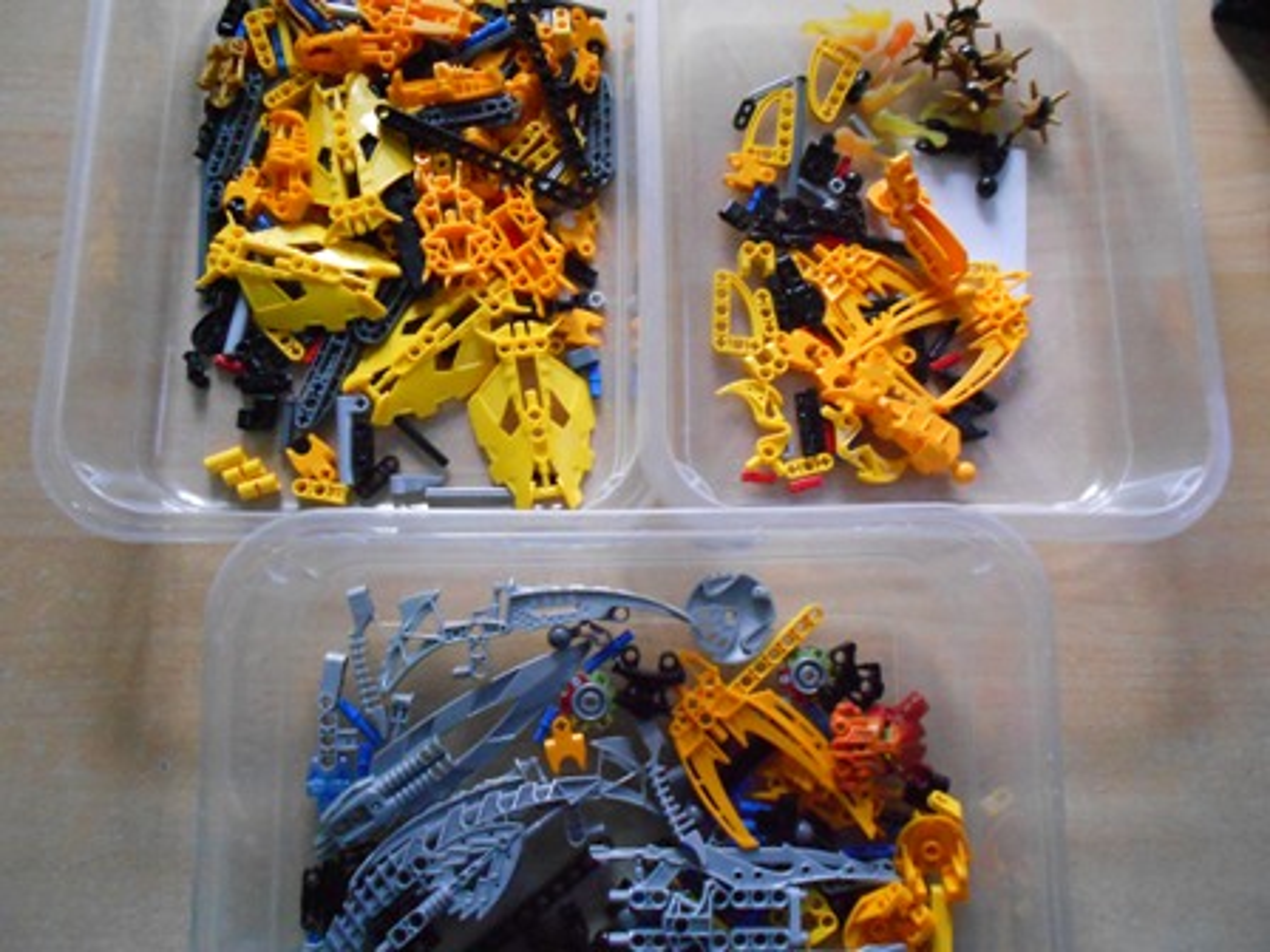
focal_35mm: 26
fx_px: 954
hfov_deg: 67.3
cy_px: 476
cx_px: 635
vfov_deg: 53.1
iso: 800
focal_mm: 4.6
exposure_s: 1/10
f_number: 3.2
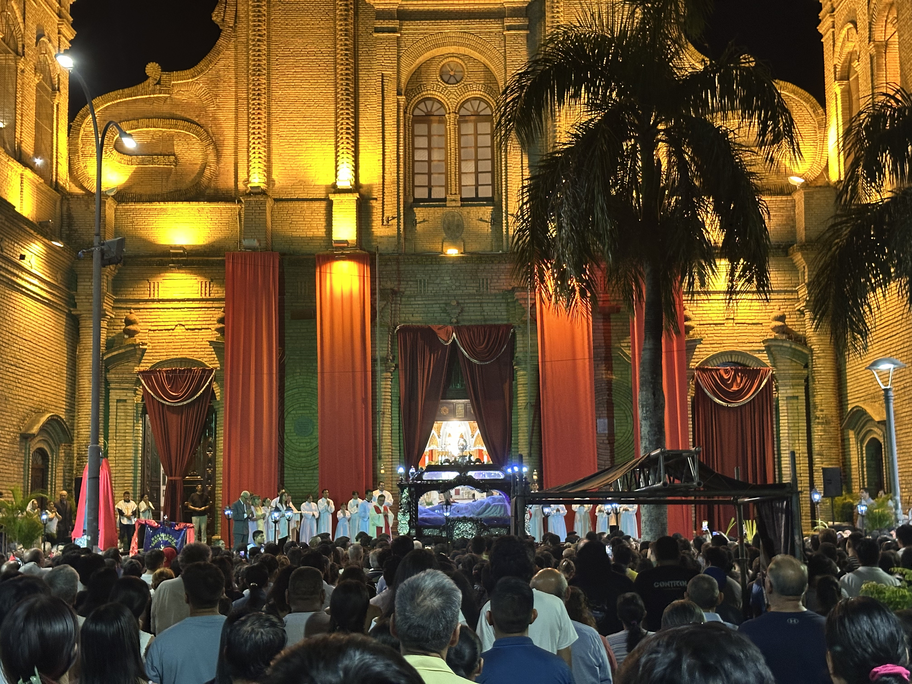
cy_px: 342
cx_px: 456
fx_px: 1265
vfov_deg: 30.3
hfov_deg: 39.7
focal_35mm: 48
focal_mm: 6.86
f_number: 1.78
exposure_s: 1/33
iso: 320
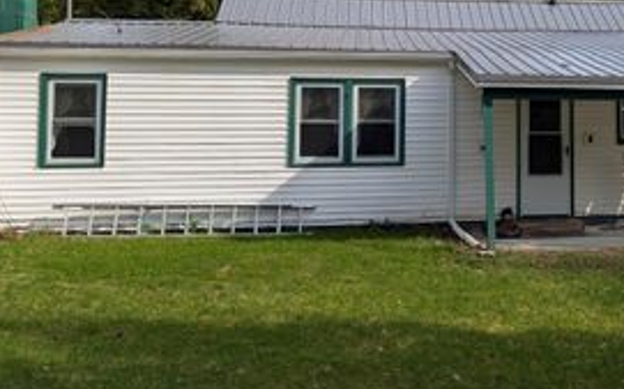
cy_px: 97
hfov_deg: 40.6
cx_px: 516
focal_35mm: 47
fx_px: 799
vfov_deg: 27.0
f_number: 1.68
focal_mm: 6.9
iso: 22
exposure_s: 1/709
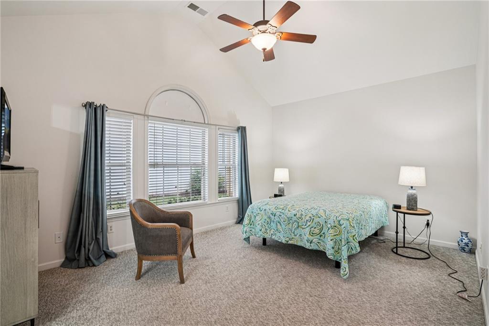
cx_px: 244
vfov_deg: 73.7
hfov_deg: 96.8
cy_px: 163
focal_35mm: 16
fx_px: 217
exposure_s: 1/6
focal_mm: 16
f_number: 8
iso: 400
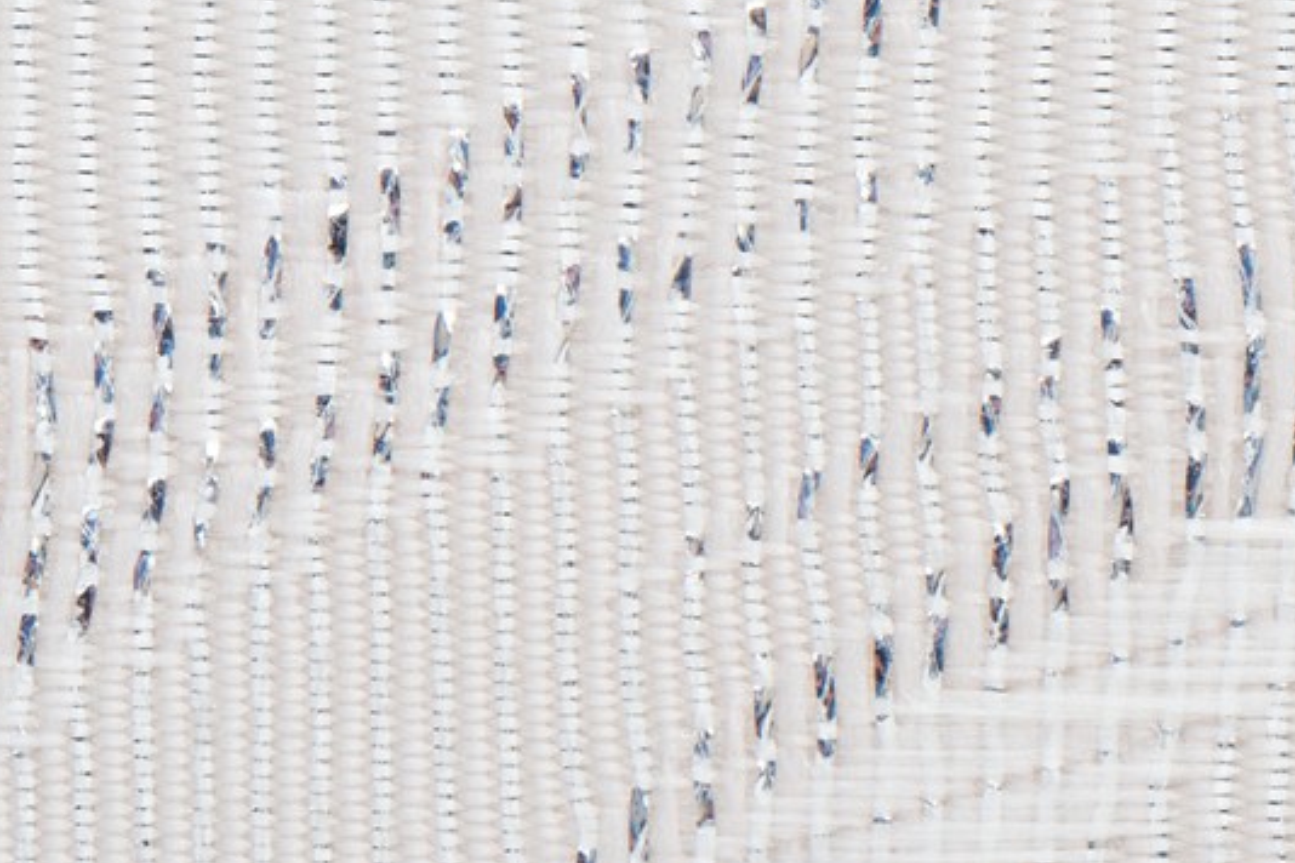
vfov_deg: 5.7
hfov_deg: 8.3
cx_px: 2494
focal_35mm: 238
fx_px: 8561
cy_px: 1023
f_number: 20
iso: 100
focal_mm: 60
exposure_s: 1/250
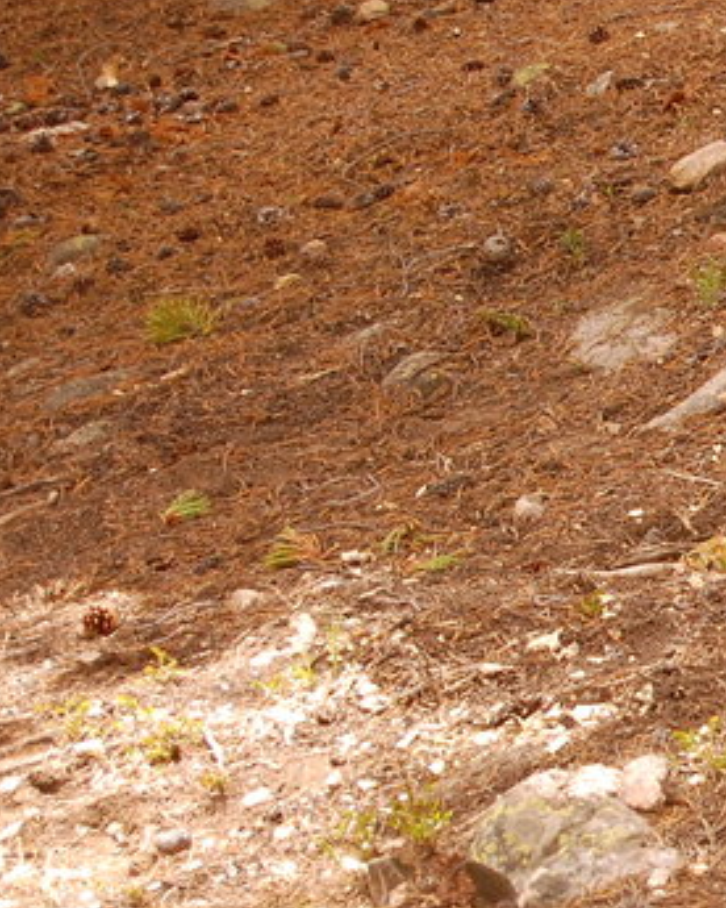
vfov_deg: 8.4
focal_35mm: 229
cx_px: 1297
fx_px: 6161
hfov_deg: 6.6
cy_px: 586
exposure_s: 1/250
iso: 400
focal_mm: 55
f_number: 5.6
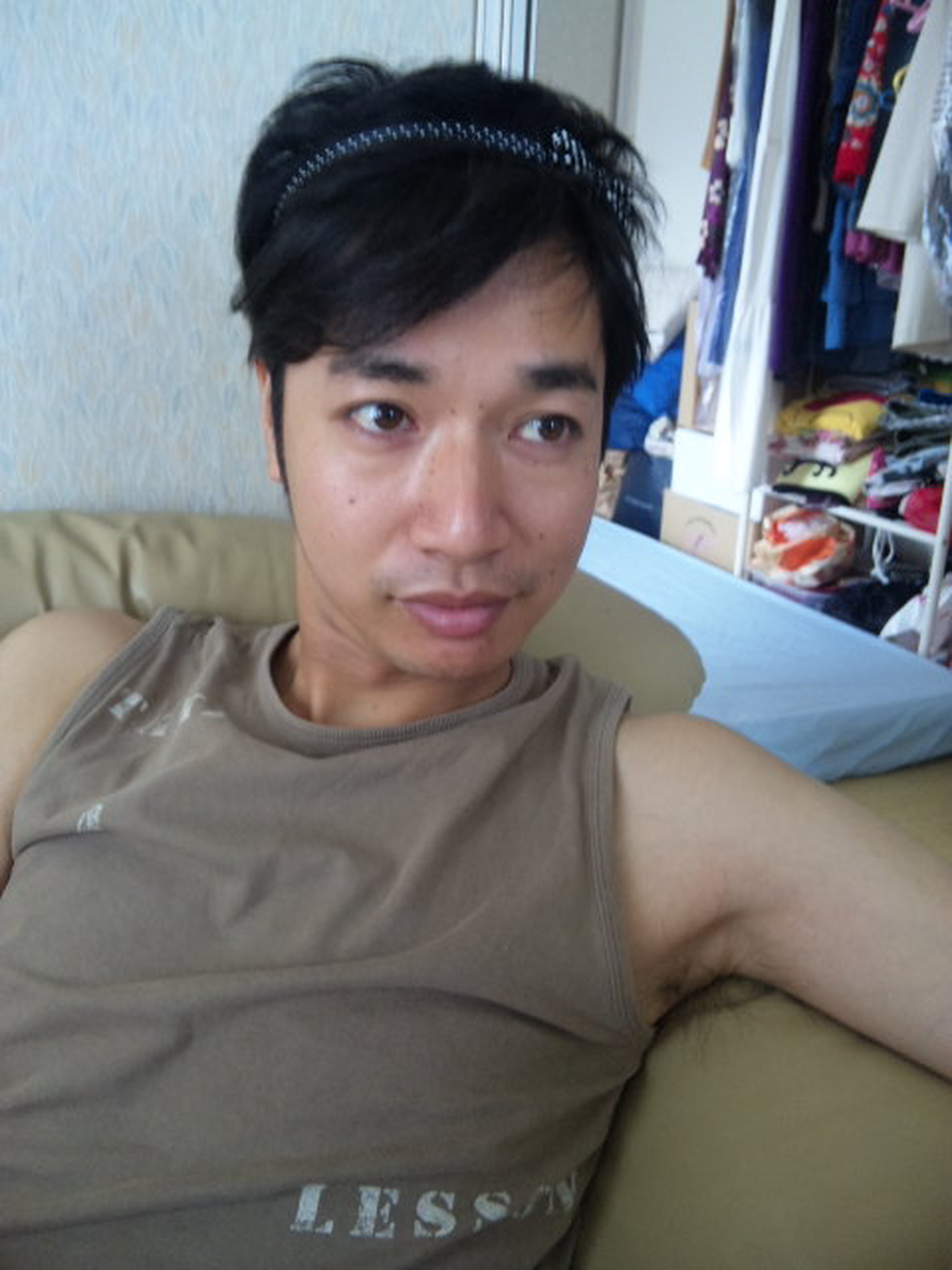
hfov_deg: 48.2
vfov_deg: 61.7
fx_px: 1063
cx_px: 476
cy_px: 635
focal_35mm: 29
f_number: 2.8
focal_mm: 4.82
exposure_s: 1/9.09
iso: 103
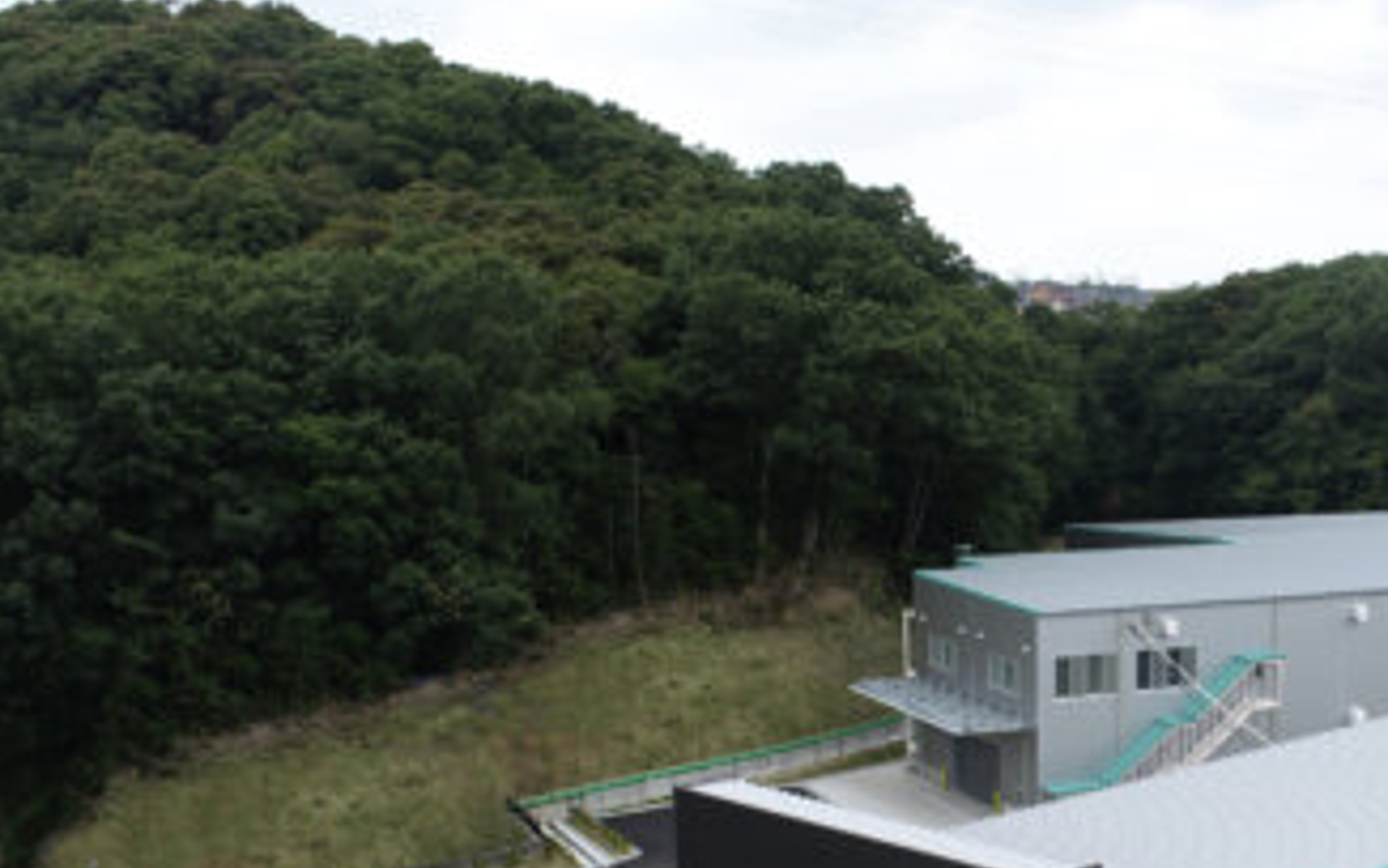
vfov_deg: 27.9
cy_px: 723
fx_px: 1703
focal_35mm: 45
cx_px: 1137
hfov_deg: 42.1
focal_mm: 8.8
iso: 100
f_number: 5
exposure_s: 1/240
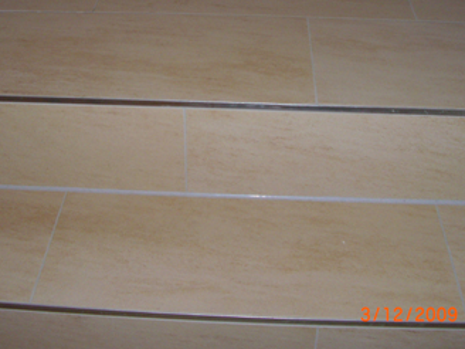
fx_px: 779
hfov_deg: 33.2
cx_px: 211
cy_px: 103
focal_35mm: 58
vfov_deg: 25.0
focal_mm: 7.9
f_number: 2.8
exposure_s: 1/60
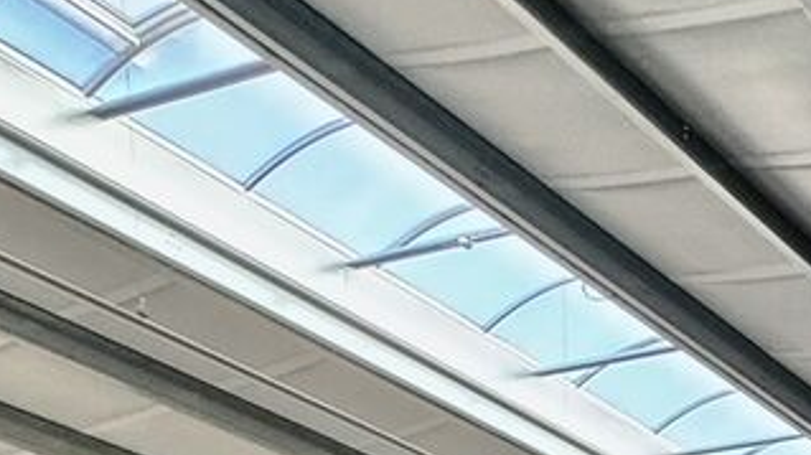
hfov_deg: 23.9
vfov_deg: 13.6
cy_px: 1057
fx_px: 1440
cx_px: 1261
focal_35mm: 67
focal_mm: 2.22
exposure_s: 1/99
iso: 200
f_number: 2.2
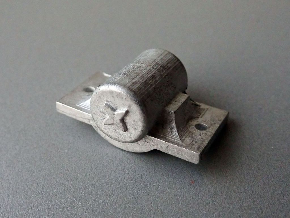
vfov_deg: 46.8
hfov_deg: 60.0
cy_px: 109
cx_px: 145
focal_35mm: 30
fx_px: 251
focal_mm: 5.5
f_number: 3.2
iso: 640
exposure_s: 1/800
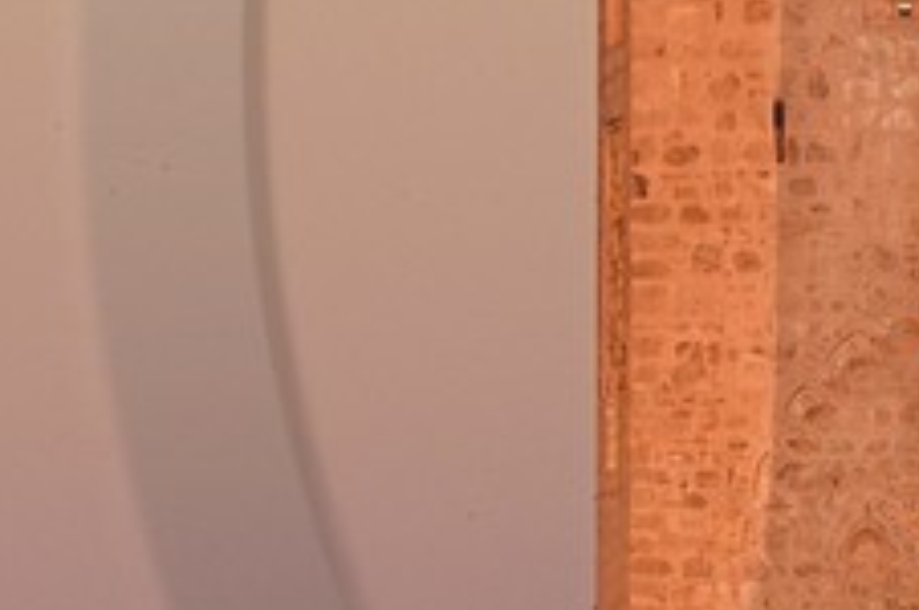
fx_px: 36044
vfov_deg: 1.0
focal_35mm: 1414
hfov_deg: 1.5
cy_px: 59
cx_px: 1736
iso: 400
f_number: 10
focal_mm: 200
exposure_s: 1/160
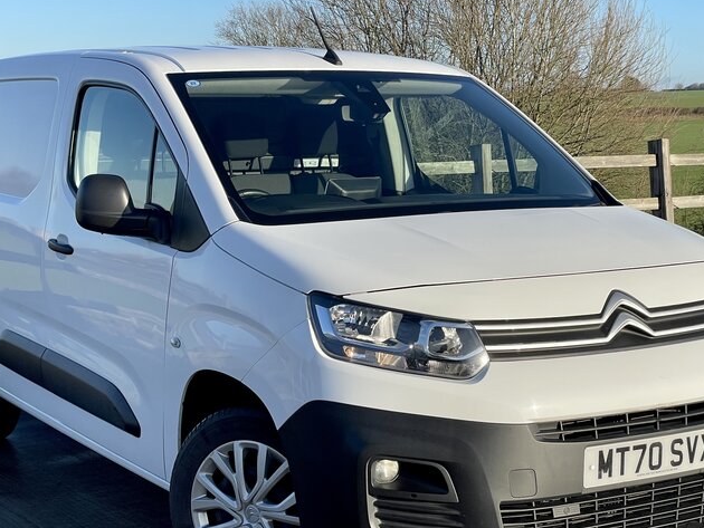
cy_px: 291
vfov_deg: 22.3
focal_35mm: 66
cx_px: 358
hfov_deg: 29.4
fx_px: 1343
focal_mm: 6
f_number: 2
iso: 25
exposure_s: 1/1295
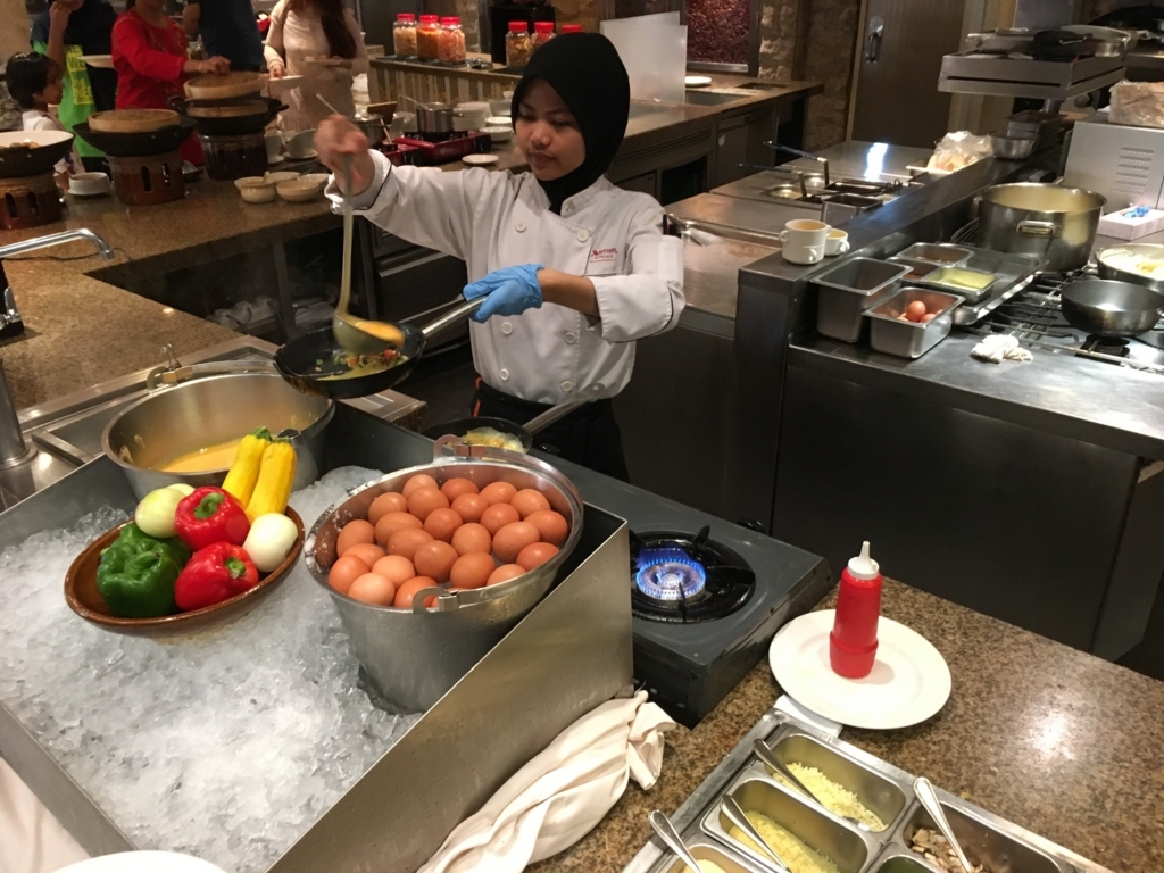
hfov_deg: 61.7
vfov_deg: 48.2
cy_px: 436
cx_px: 582
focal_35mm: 29
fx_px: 975
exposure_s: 1/33
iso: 250
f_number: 2.2
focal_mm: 4.15
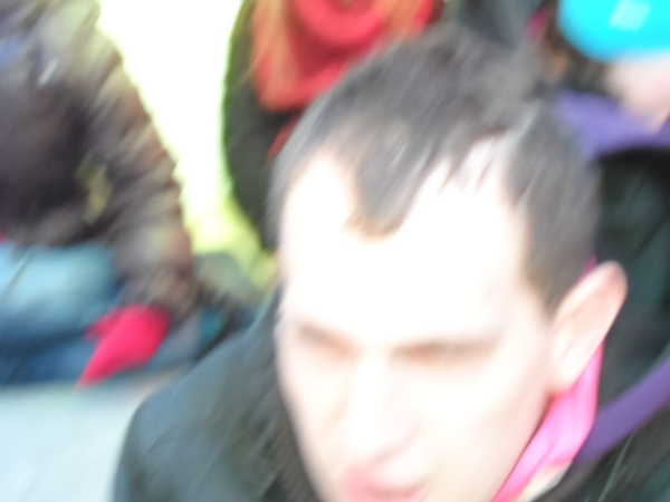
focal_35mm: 88
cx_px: 335
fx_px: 1703
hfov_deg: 22.3
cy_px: 251
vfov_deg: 16.8
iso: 800
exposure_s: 1/180
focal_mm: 14.3
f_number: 4.5
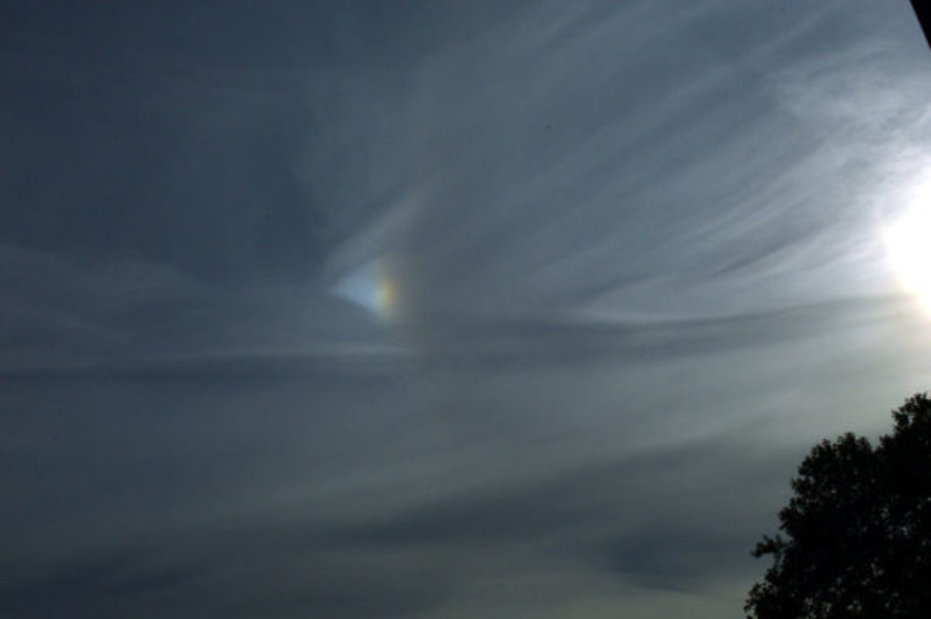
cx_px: 466
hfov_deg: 37.9
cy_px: 310
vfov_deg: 25.7
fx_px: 1356
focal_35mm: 52
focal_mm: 35
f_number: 22
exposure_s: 1/4000
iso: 400
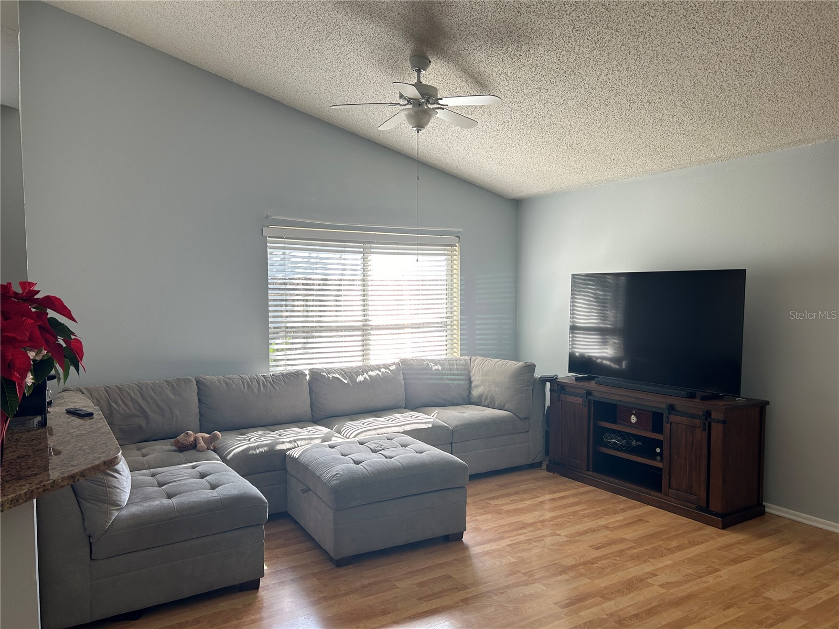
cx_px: 420
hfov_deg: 67.3
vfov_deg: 53.1
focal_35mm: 26
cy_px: 314
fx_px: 630
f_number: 1.5
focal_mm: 5.7
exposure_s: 1/158
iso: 40
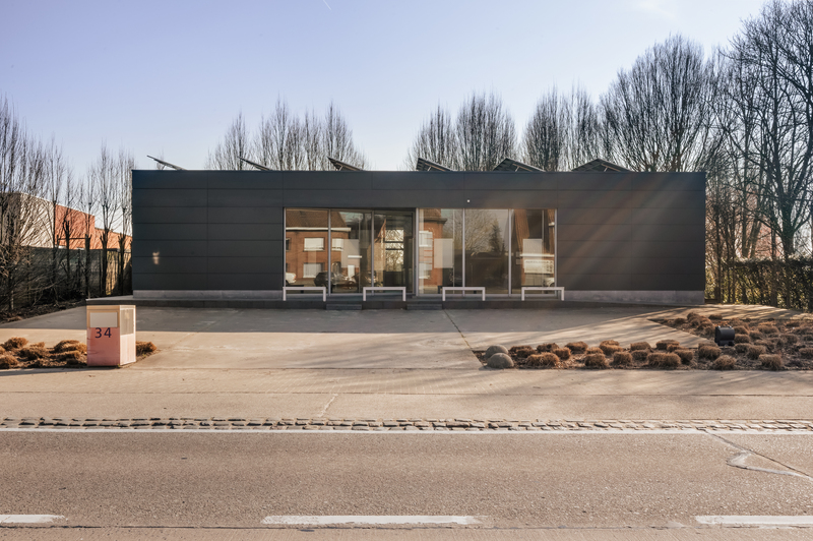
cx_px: 406
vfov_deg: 43.5
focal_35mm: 30
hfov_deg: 62.0
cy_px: 270
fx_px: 677
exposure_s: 1/60
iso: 200
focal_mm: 30
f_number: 18
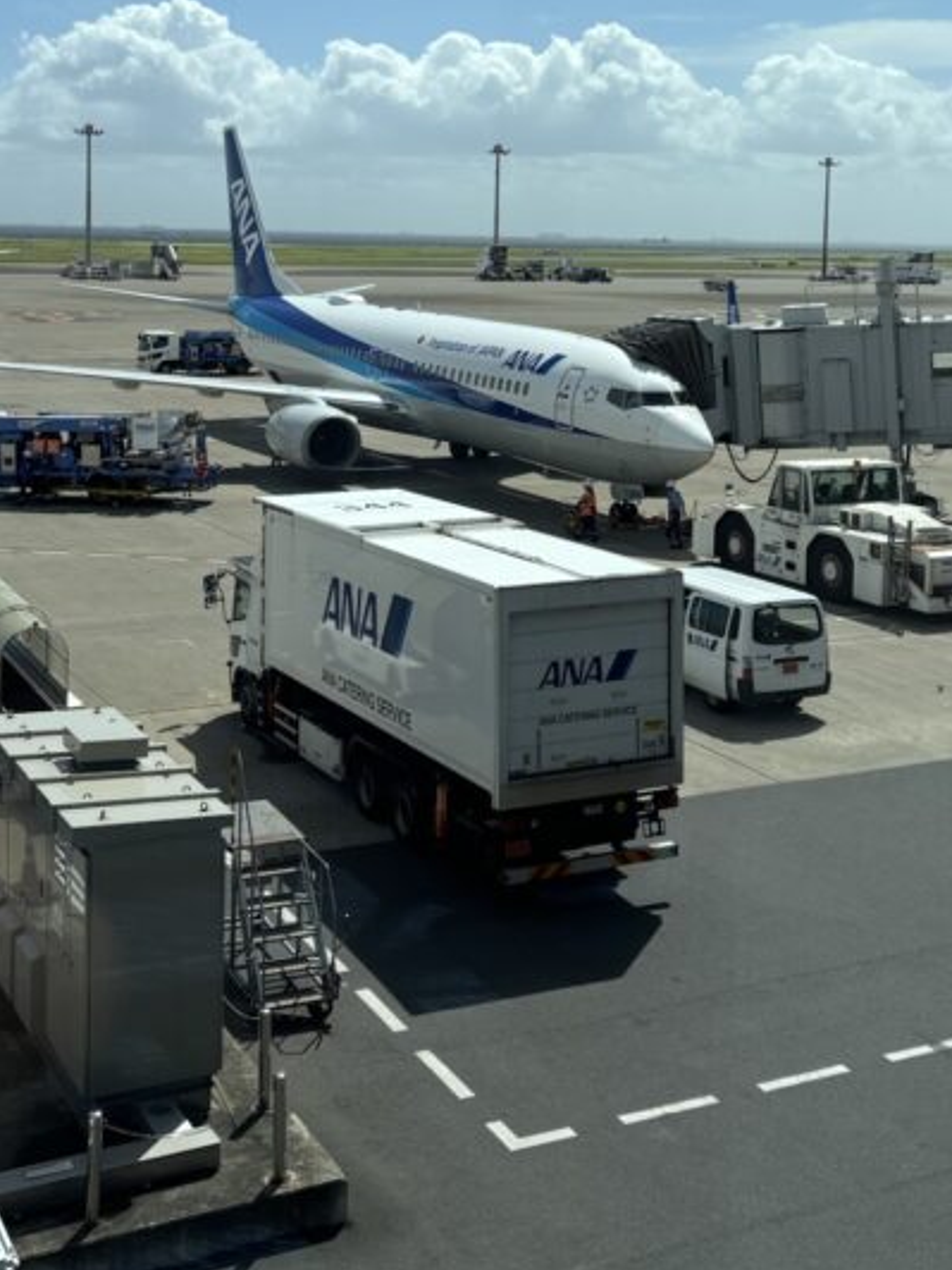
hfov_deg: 29.1
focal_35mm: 50
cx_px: 532
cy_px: 325
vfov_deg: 37.3
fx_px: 1833
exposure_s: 1/3937
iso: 50
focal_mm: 5.96
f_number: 1.6
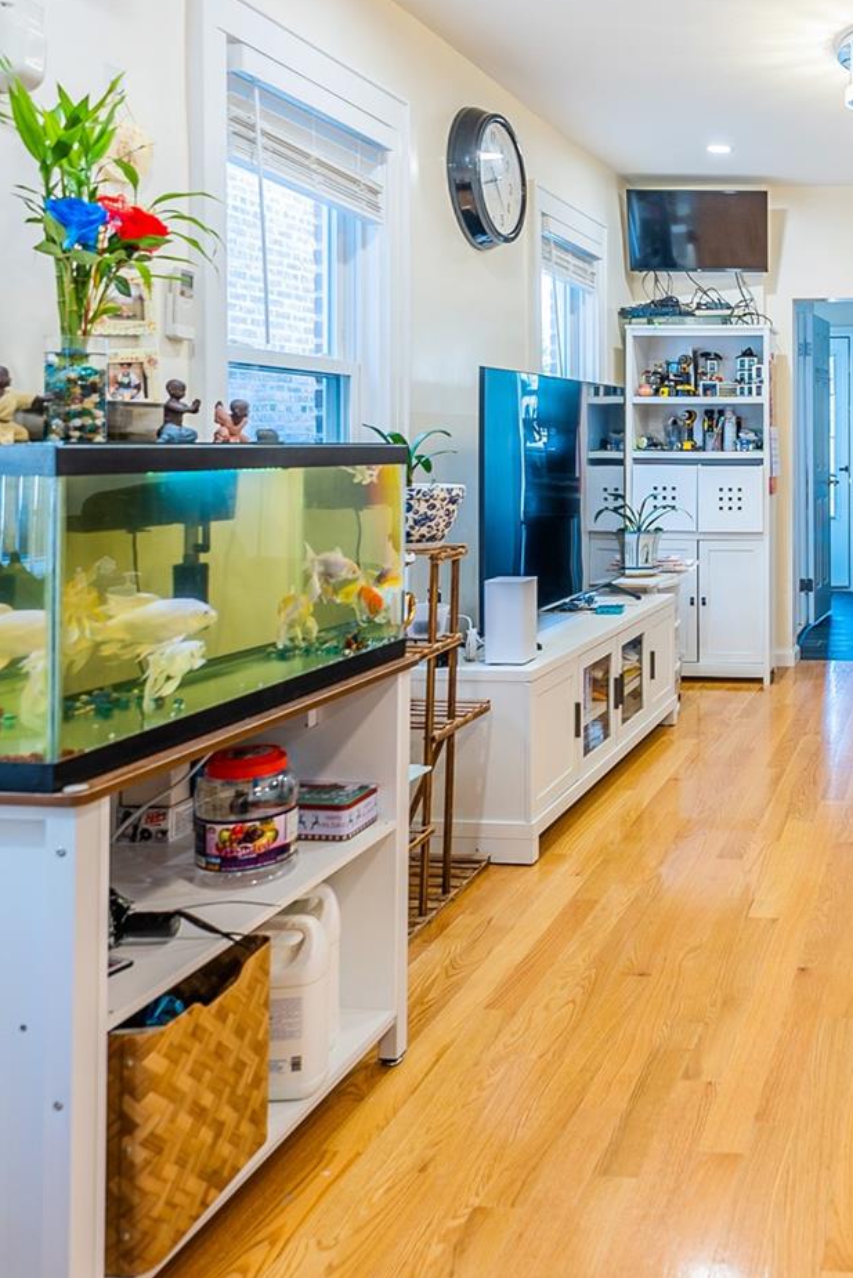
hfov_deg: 38.0
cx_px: 839
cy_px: 448
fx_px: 1101
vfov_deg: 59.2
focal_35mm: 31
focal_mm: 14
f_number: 2.8
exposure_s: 1/15
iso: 40
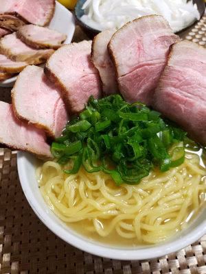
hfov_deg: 53.1
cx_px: 103
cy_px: 137
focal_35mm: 26
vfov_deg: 67.3
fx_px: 206
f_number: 1.5
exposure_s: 1/50
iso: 320
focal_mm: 4.3
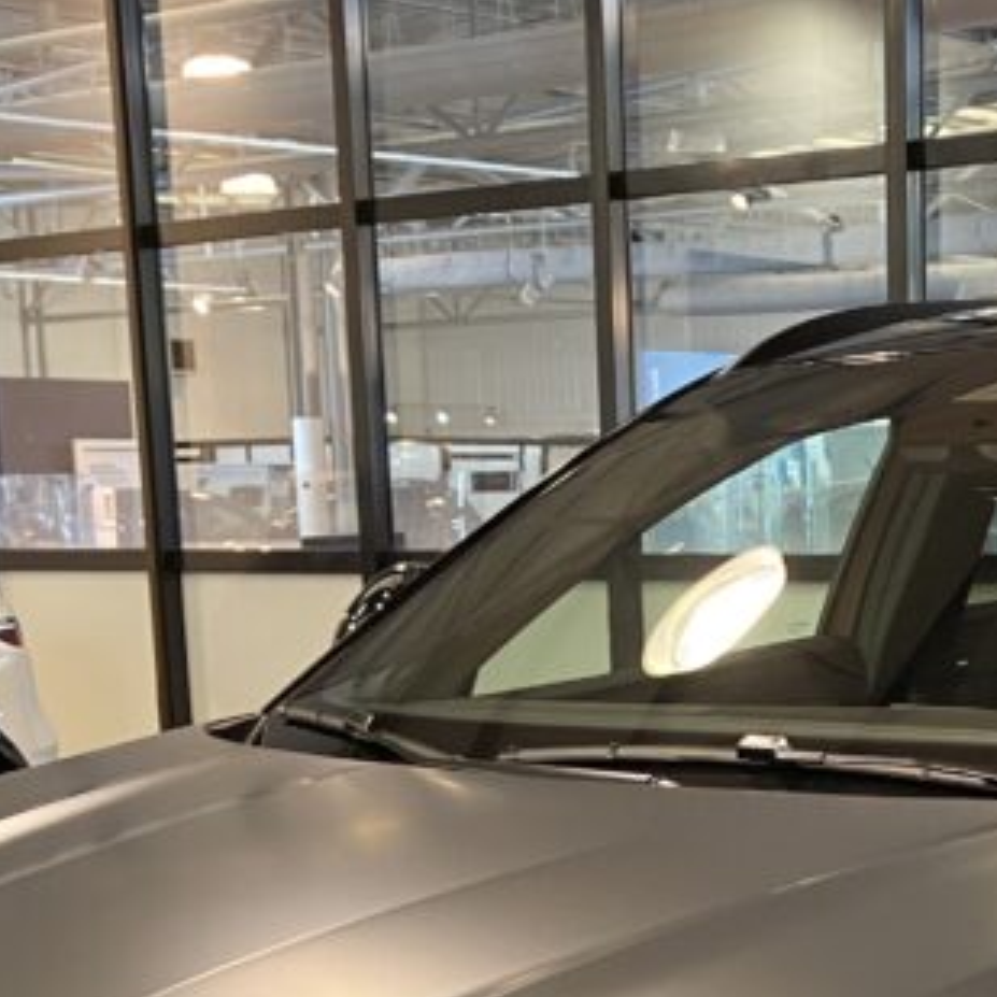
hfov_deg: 20.8
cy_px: 1178
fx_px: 2672
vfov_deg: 19.9
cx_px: 865
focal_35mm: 82
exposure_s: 1/50
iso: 160
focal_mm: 3.99
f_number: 1.8
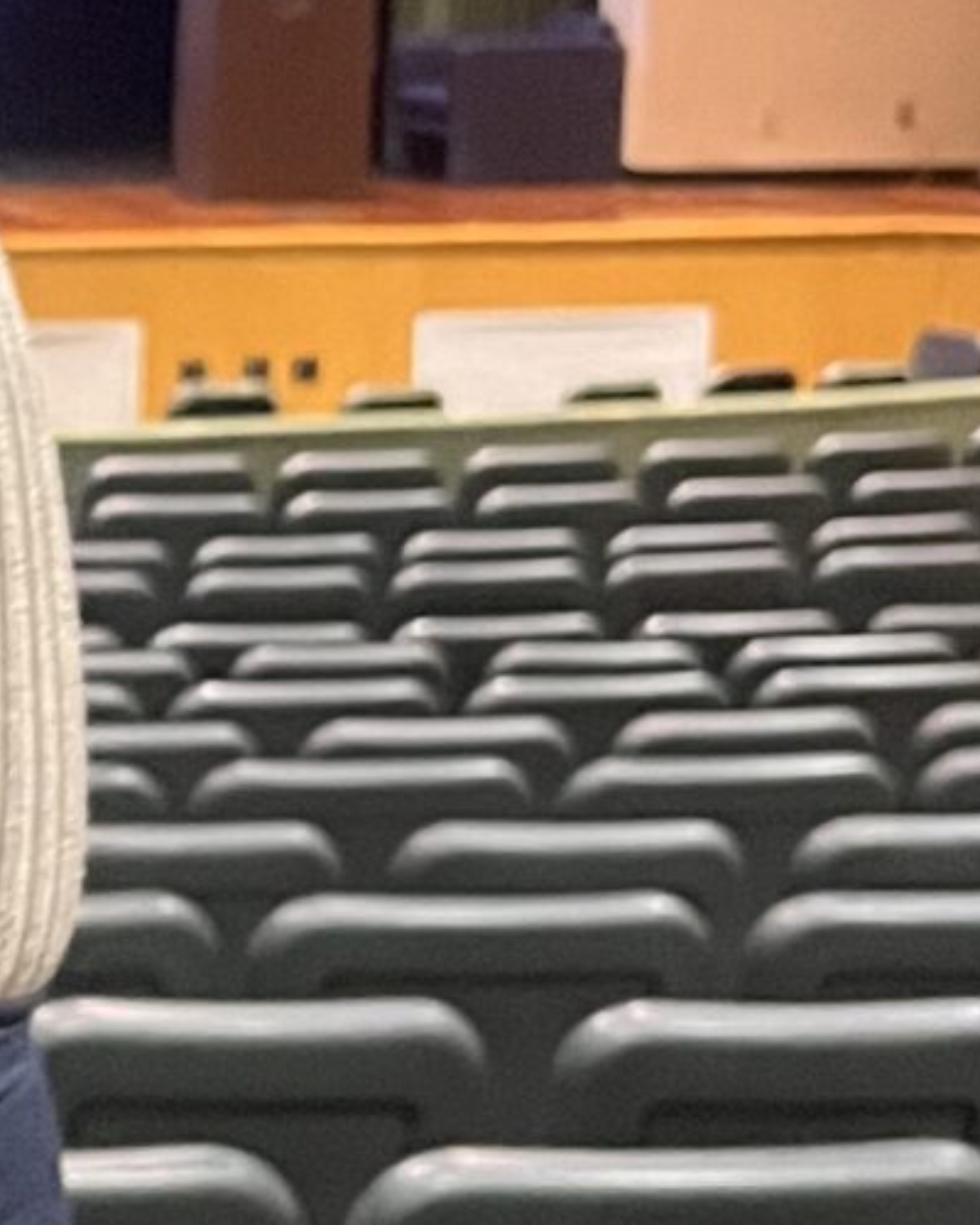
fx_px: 4713
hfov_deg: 11.4
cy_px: 527
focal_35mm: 130
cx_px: -458
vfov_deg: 14.8
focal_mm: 5.1
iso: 640
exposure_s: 1/30
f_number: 1.6
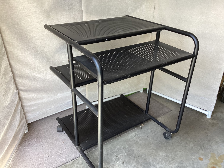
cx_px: 112
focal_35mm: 31
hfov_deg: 58.3
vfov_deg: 45.4
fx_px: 201
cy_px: 84
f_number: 2.4
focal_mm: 3.3
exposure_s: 1/120
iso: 80
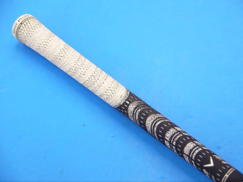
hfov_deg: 23.3
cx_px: 122
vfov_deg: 17.6
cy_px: 91
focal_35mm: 84
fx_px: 590
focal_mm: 42
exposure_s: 1/80
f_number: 5.6
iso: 640
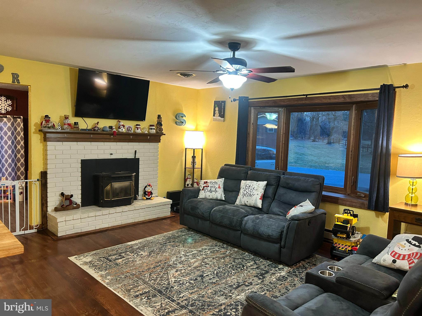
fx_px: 317
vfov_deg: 53.1
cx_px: 211
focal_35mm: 26
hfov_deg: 67.3
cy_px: 158
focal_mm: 5.7
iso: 400
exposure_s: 1/59
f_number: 1.5
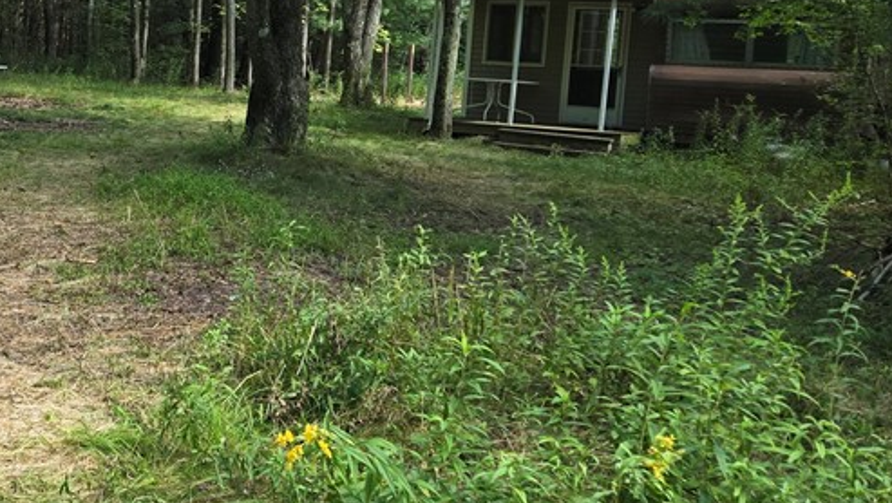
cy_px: 161
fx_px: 1231
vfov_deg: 23.0
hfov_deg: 36.2
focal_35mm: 52
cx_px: 18
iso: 100
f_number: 1.8
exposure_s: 1/508
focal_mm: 5.4
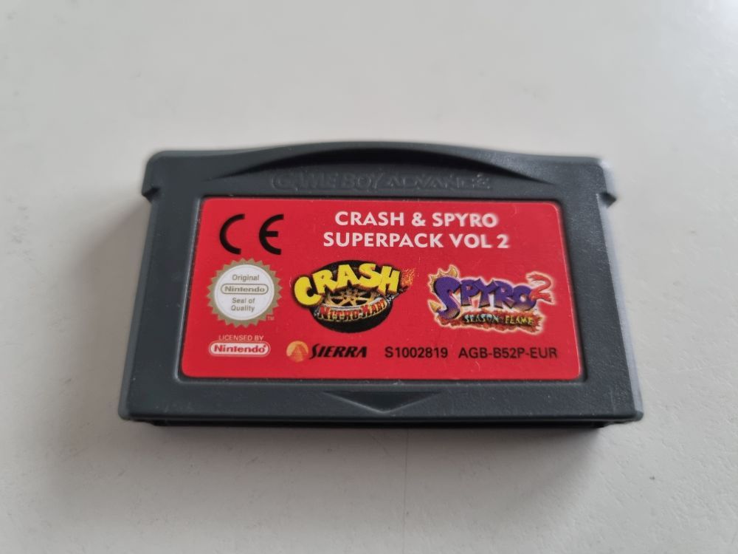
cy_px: 277
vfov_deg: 53.1
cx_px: 369
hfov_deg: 67.3
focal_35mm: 26
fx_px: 554
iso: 320
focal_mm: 5.4
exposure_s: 1/50
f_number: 1.8
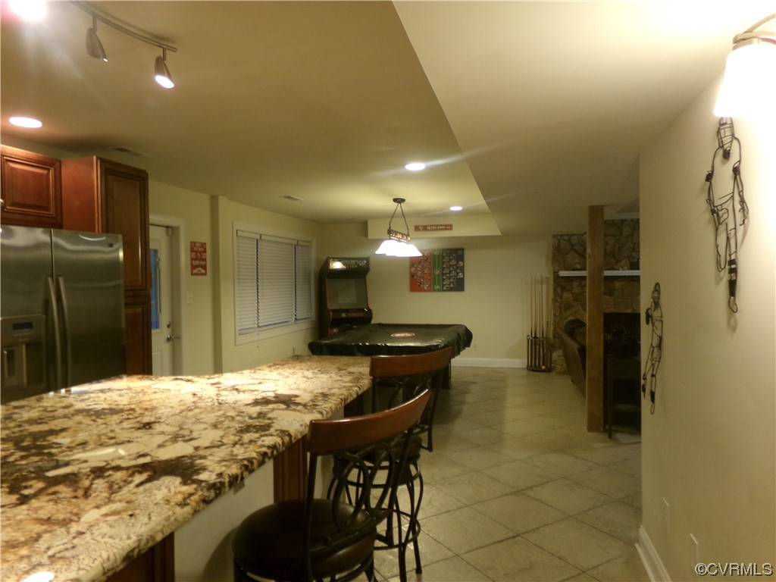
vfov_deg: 56.8
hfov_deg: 71.6
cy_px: 291
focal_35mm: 24
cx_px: 388
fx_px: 538
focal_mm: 4.3
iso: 342
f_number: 3.7
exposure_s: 1/17
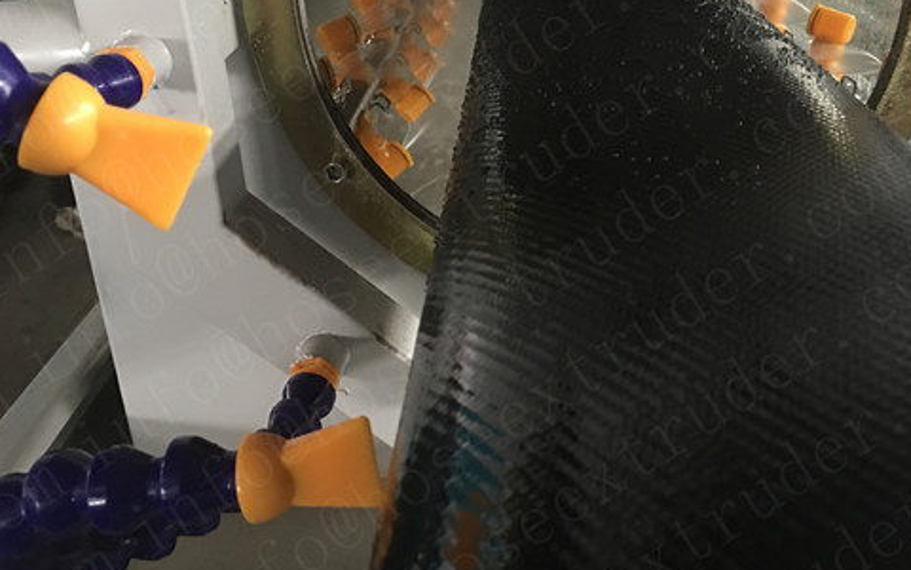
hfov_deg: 47.8
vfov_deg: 31.2
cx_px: 571
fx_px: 1018
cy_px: 234
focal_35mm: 41
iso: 100
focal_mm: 4.15
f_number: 2.2
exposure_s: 1/4
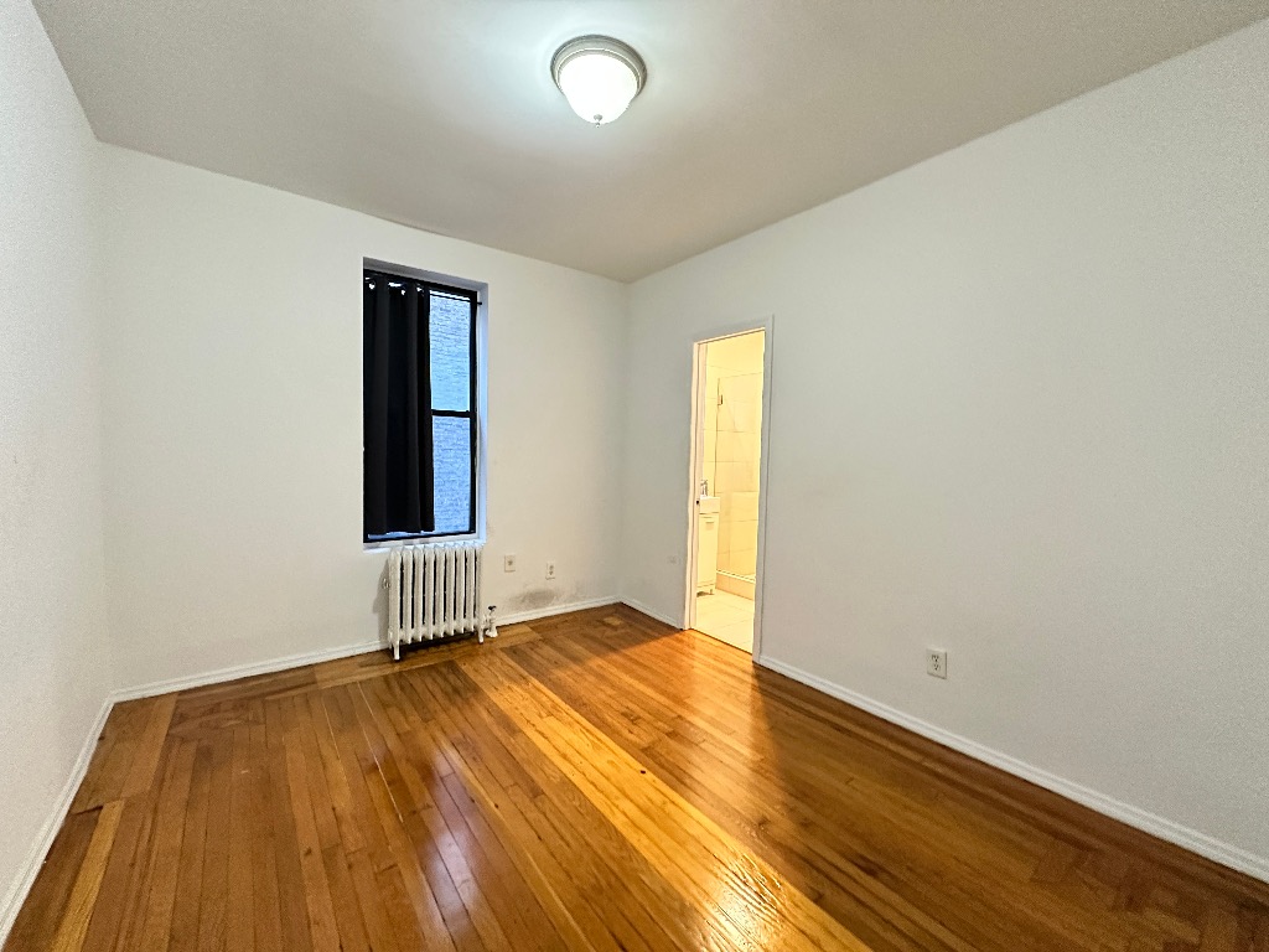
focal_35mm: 14
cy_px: 476
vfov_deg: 85.7
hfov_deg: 102.1
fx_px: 513
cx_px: 634
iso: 800
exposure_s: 1/60
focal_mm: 2.22
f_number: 2.2
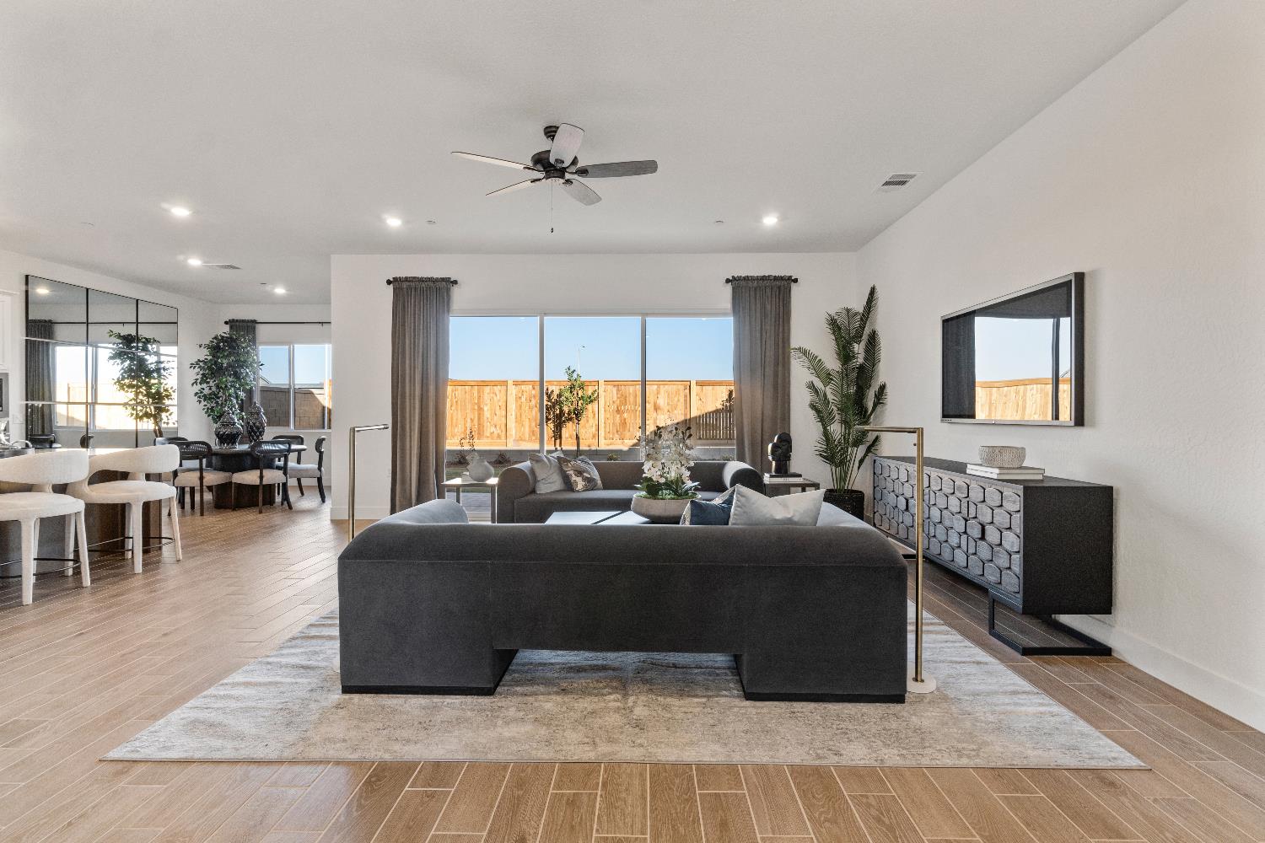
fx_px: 580
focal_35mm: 16
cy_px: 422
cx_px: 632
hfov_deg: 95.0
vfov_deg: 72.1
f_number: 9
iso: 250
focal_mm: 11
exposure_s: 1/10
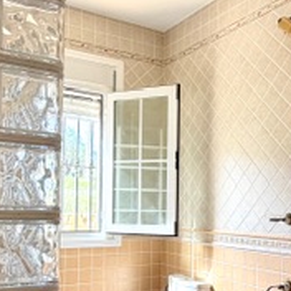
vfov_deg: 36.9
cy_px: 208
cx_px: 180
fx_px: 428
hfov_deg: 37.3
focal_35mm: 45
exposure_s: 1/121
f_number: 2.2
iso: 125
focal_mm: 2.22
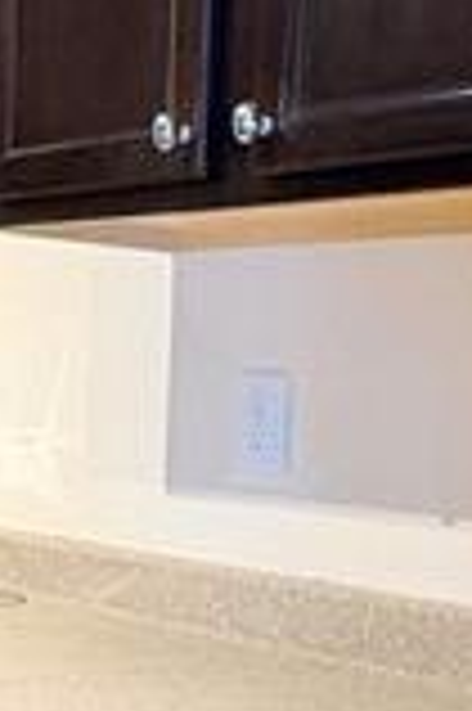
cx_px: 63
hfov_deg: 18.9
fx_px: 1399
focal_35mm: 71
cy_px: 567
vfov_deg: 27.9
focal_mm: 2.22
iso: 500
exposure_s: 1/60
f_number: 2.2
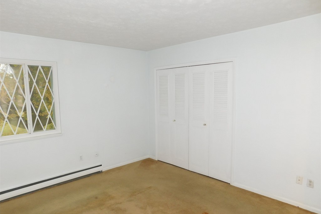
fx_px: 214
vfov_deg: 53.1
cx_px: 160
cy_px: 114
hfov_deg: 73.8
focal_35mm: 24
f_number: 3
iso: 200
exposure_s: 1/30
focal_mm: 4
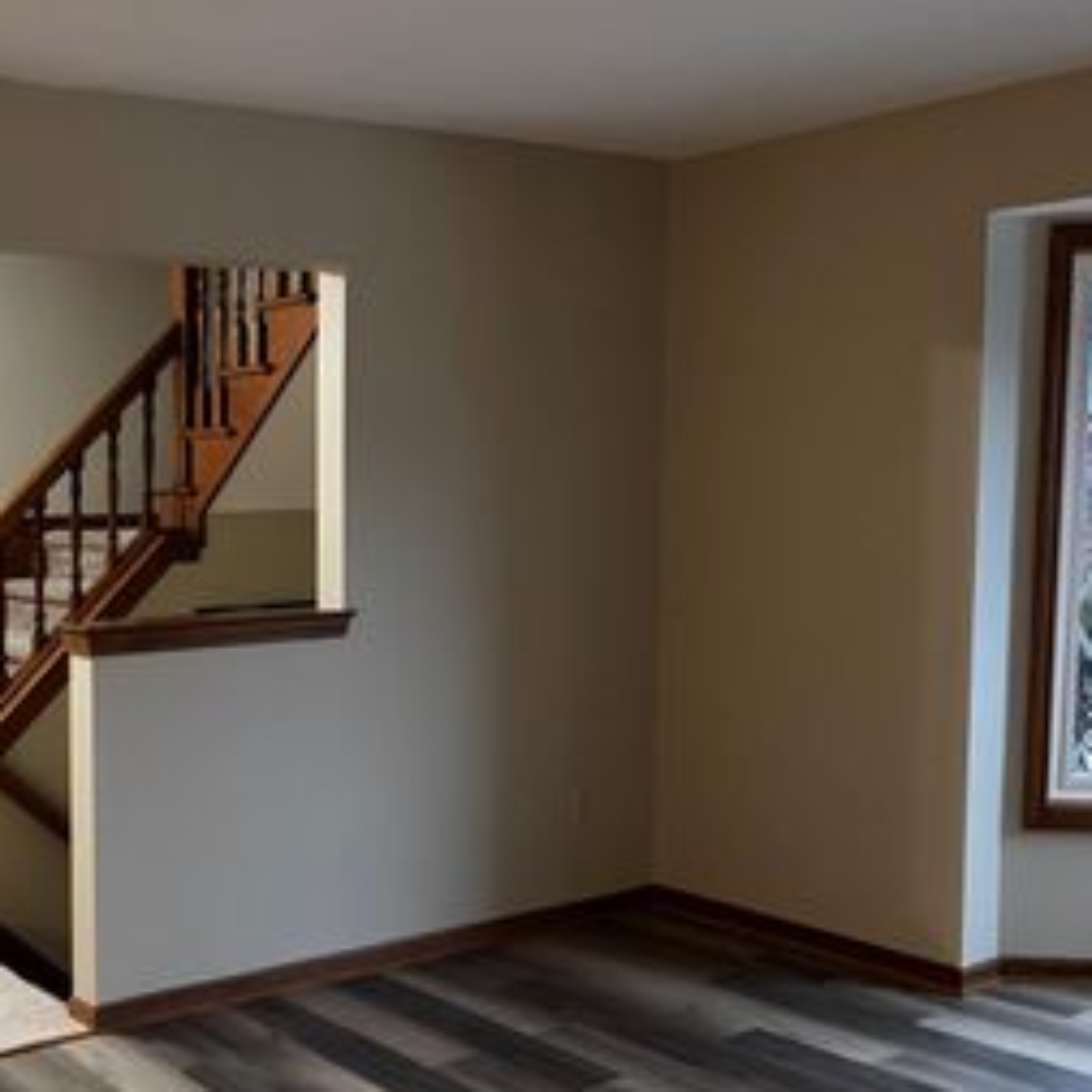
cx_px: 142
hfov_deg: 37.8
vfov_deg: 39.9
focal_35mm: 42
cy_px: 632
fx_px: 1499
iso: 640
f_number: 1.78
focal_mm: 6.76
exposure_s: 1/60
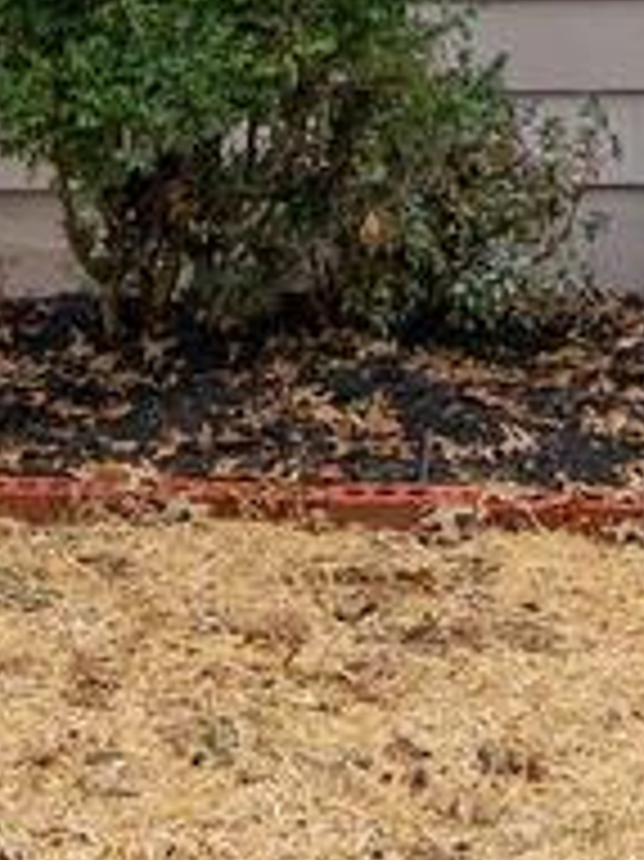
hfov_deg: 12.7
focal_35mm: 116
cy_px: -1126
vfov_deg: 13.2
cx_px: 410
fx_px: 2881
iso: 500
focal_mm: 16
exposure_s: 1/1600
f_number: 4
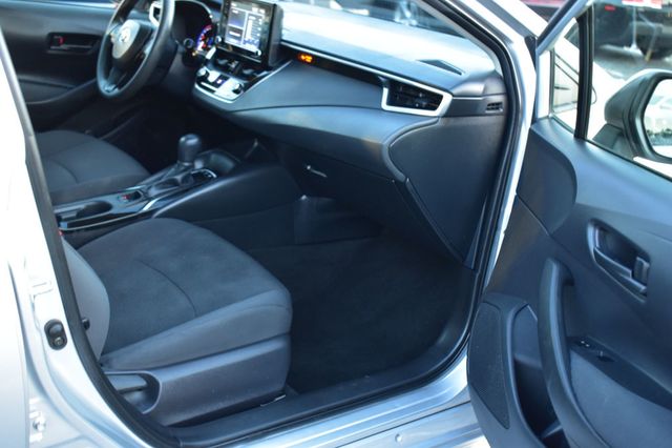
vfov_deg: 33.0
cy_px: 224
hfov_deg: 47.9
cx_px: 336
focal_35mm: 40
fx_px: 756
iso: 1600
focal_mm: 27
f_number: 4
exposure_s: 1/10
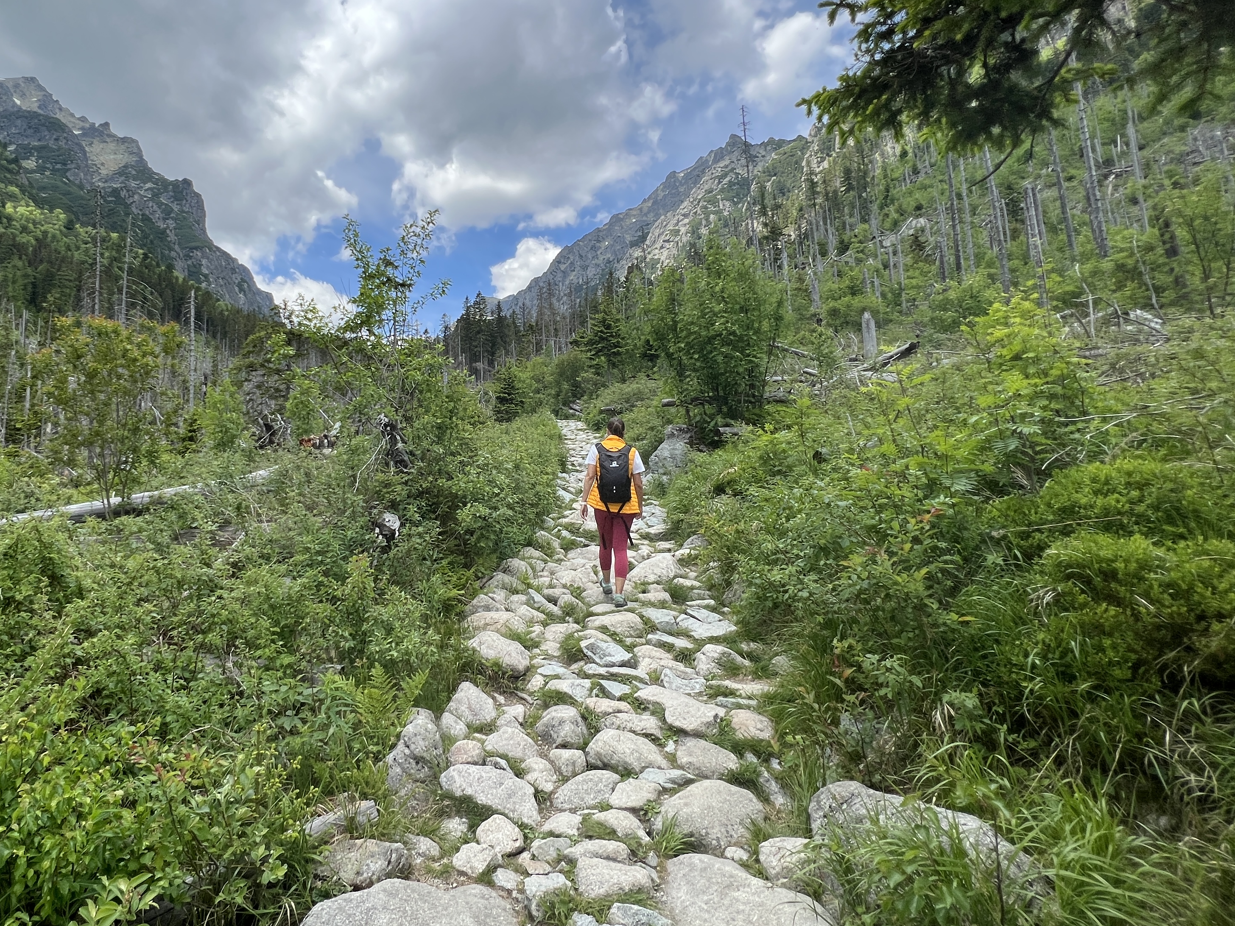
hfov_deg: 86.0
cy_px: 374
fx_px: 642
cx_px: 459
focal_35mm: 18
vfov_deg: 70.9
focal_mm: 1.57
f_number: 1.8
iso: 32
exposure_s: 1/1233
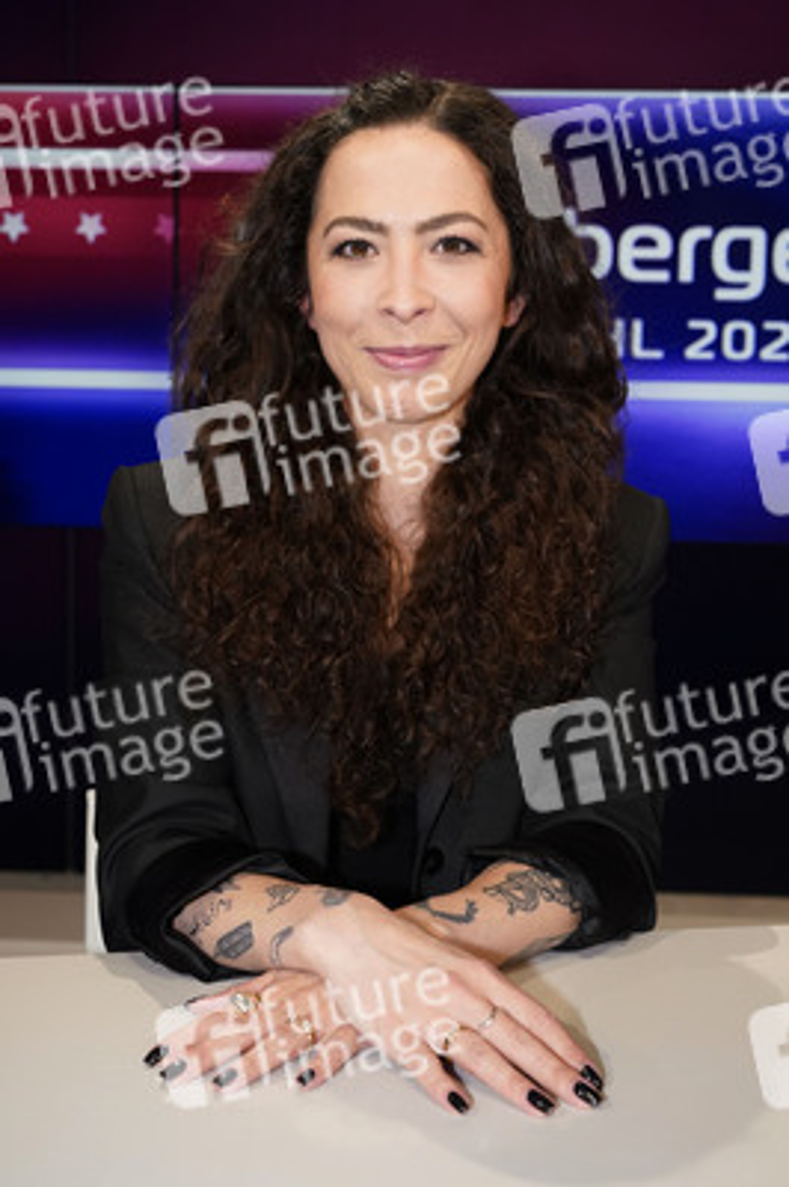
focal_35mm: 41
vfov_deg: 47.4
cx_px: 394
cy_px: 594
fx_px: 1350
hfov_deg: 32.6
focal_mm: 41
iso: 2000
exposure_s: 1/125
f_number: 5.6
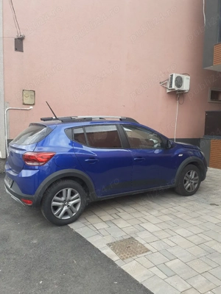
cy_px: 147
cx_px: 110
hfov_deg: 51.4
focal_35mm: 27
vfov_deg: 65.3
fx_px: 230
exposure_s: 1/208
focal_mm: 3.6
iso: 40
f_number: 1.9
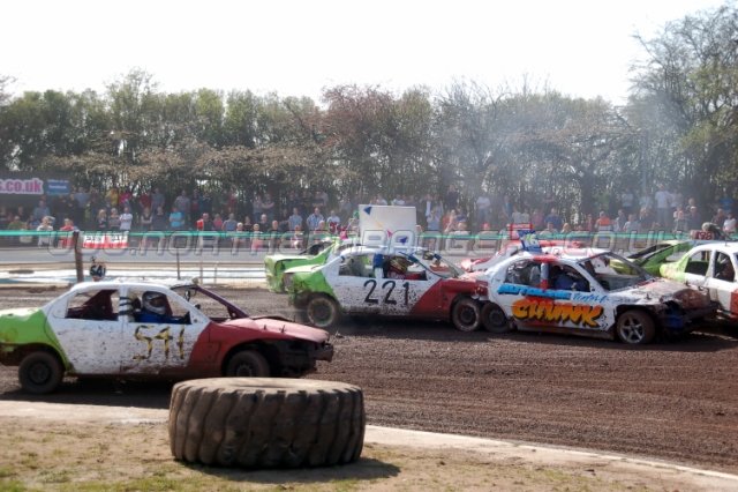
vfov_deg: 19.7
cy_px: 246
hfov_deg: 29.3
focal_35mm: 69
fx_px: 1414
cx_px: 369
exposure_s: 1/1000
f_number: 5
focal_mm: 46
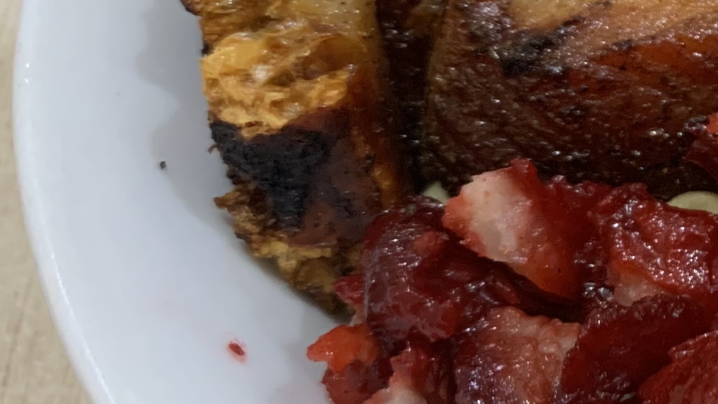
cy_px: 88
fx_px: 1675
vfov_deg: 13.7
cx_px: 1026
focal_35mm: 88
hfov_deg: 21.1
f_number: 1.8
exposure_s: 1/60
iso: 320
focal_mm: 4.25
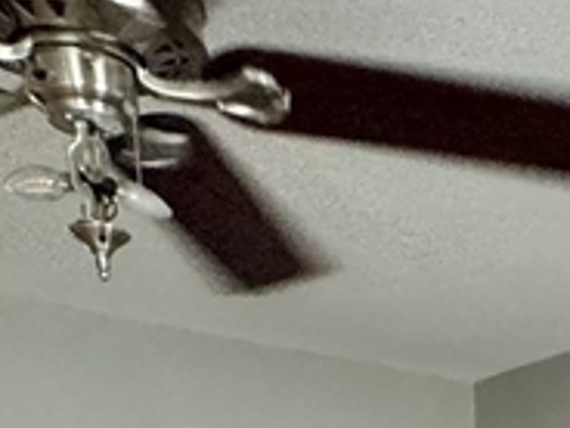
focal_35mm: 78
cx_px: 660
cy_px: 1064
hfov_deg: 23.2
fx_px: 1284
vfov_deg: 13.3
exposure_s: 1/64
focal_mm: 2.22
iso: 320
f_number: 2.2
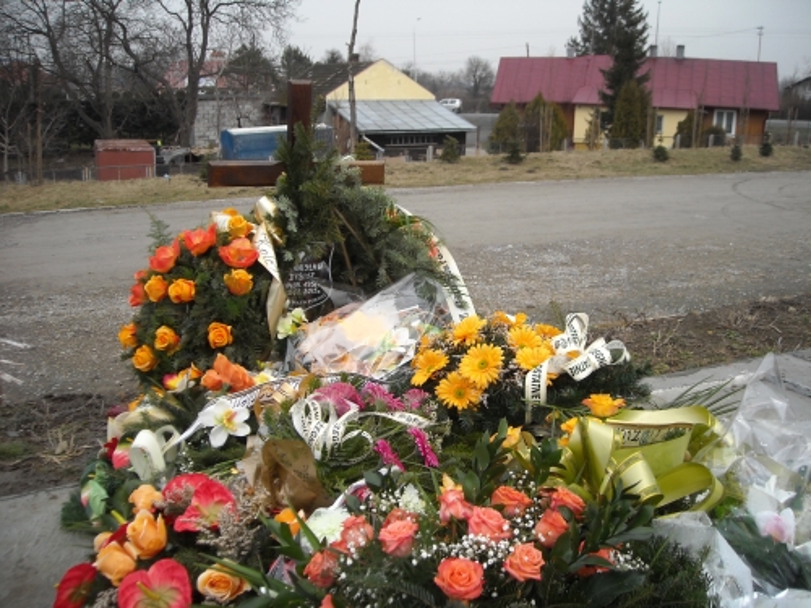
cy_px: 304
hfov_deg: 52.6
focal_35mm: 35
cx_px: 406
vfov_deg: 40.7
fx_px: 820
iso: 64
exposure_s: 1/384
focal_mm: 5.7
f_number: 2.8
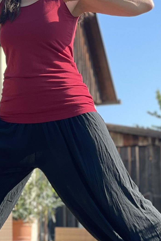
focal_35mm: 132
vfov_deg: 15.5
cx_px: -24
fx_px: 886
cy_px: 108
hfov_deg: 10.2
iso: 25
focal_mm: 6
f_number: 2
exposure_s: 1/432
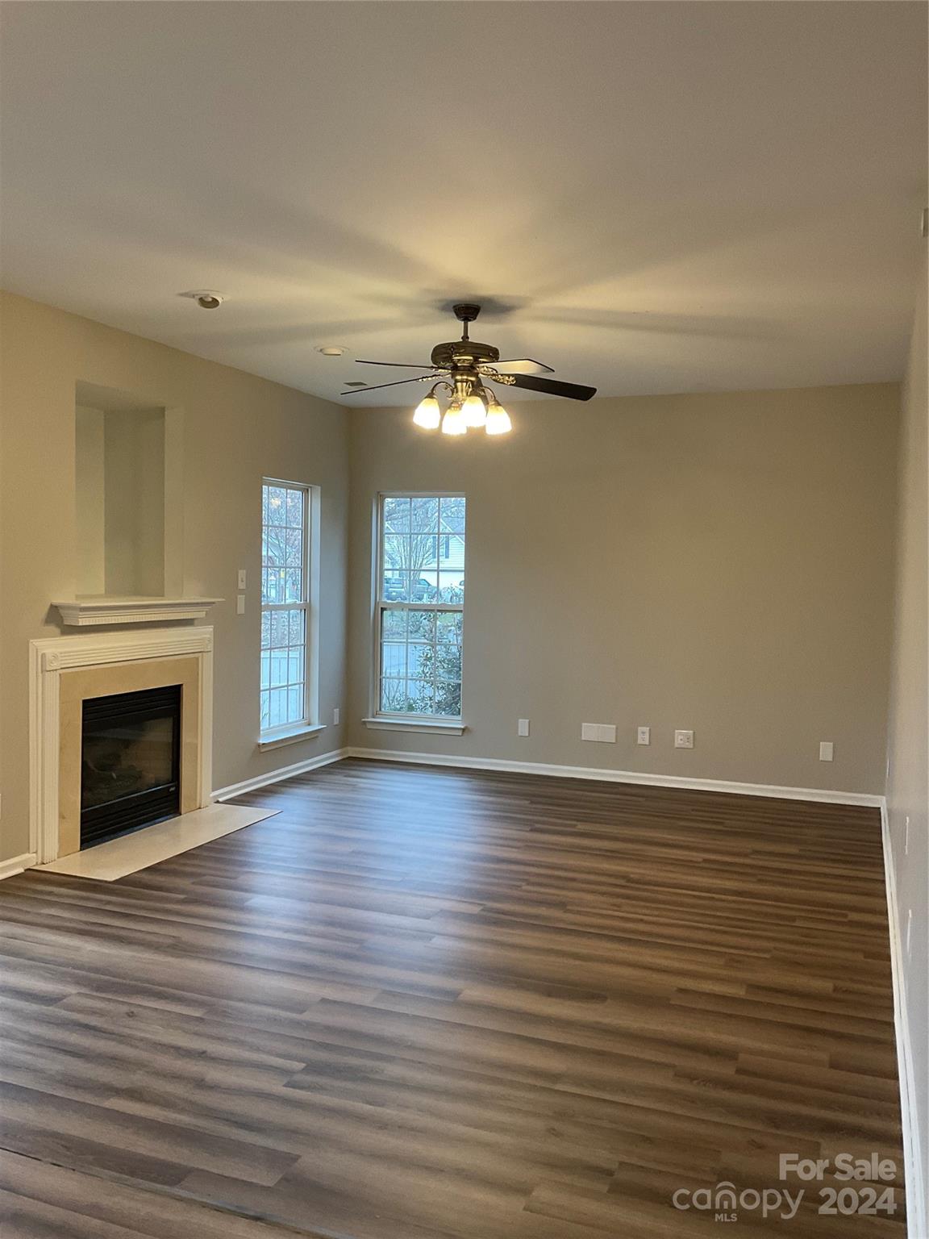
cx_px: 464
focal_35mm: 29
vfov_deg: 61.7
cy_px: 620
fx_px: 1038
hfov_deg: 48.2
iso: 100
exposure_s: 1/60
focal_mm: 3
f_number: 1.8
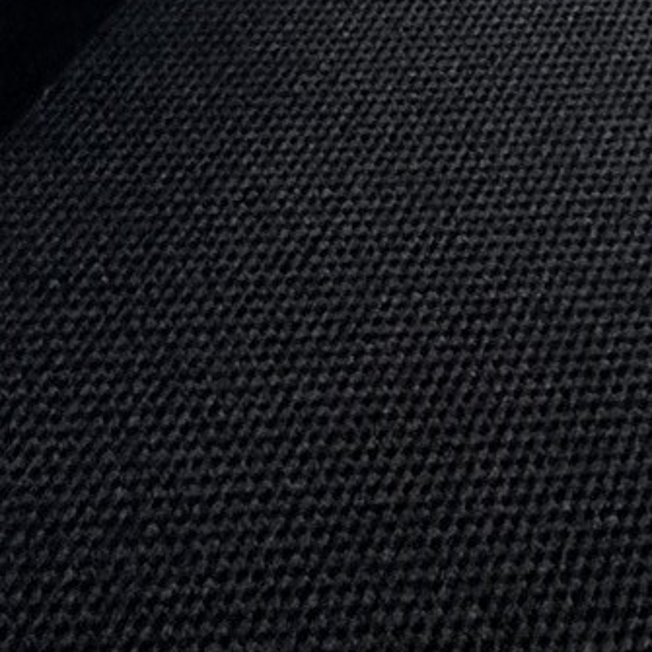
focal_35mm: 71
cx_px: 1323
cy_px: -928
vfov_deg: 14.7
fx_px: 1513
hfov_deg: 17.2
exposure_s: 1/60
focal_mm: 2.22
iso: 160
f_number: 2.2
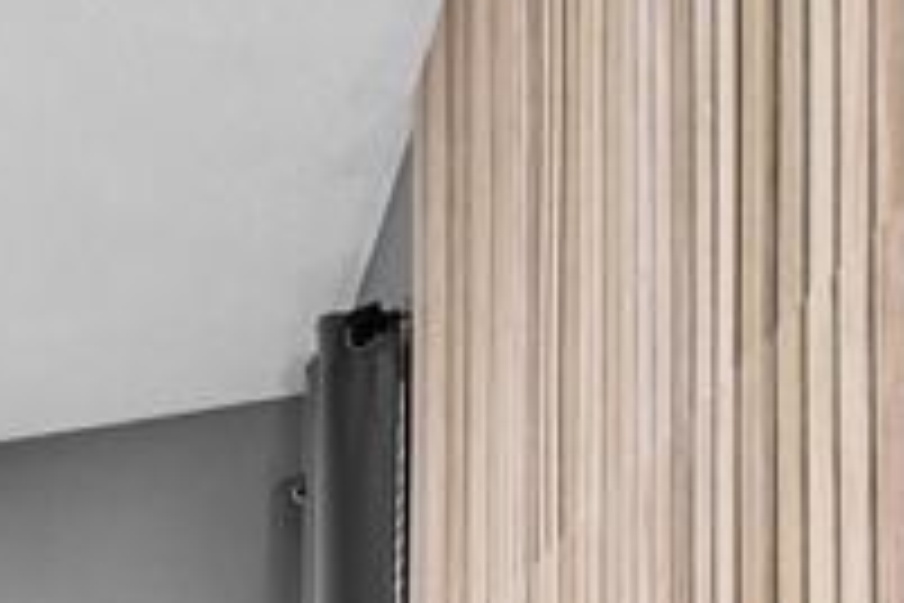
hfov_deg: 31.6
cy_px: 1008
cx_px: -349
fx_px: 1055
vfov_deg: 22.7
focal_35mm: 42
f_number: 6.3
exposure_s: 1/6
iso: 1000
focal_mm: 12
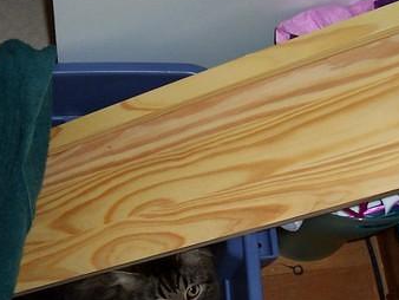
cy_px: 247
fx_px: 807
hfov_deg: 27.8
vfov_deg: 20.8
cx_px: 198
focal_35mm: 70
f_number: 2.8
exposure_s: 1/60
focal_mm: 5.6
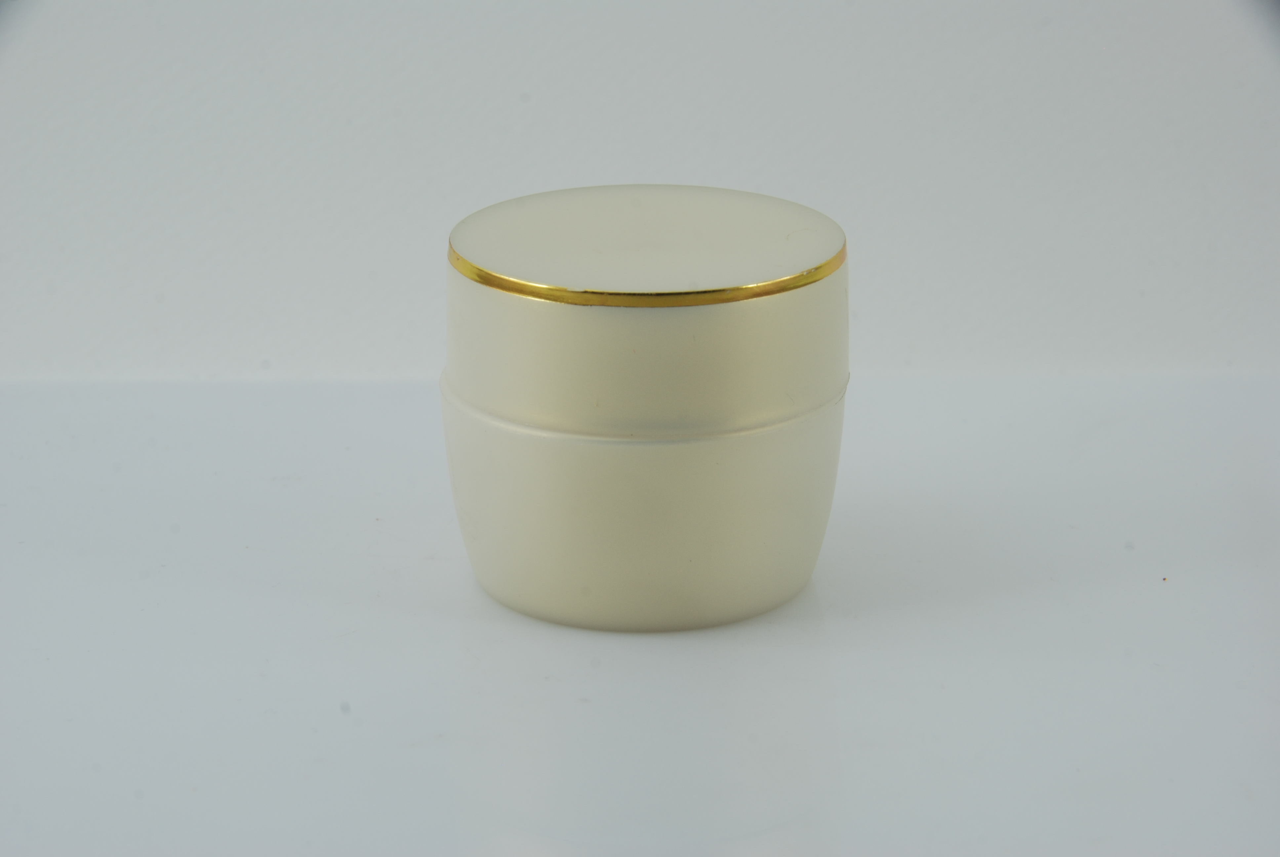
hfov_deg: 14.4
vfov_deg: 9.7
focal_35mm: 142
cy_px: 428
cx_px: 640
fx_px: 5073
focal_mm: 95
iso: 100
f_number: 16
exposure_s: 1/6
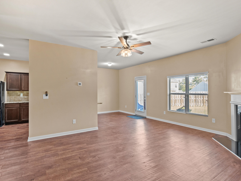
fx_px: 125
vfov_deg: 71.6
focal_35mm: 18
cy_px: 87
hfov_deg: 87.8
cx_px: 121
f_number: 8
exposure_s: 1/4
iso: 800
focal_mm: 16
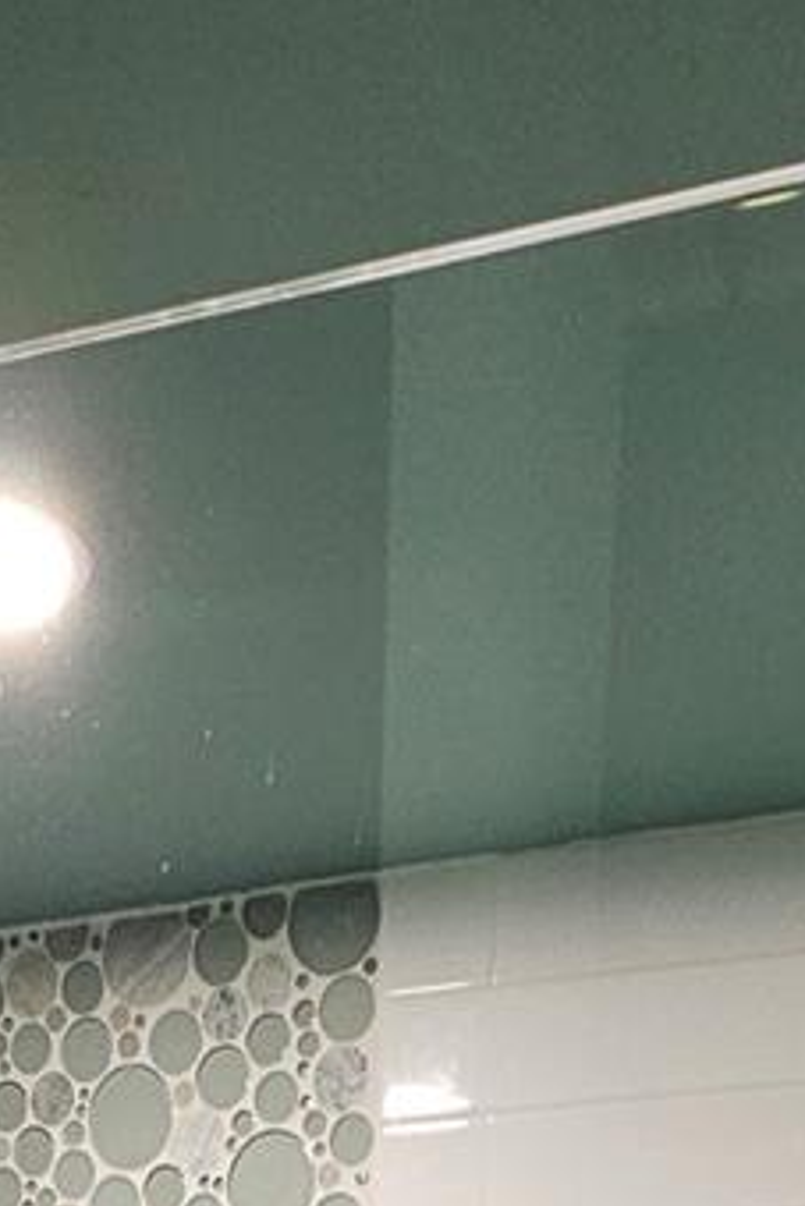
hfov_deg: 22.2
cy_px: 2660
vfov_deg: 17.0
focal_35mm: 61
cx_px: 270
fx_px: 2044
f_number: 2.2
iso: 160
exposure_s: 1/60
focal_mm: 2.2
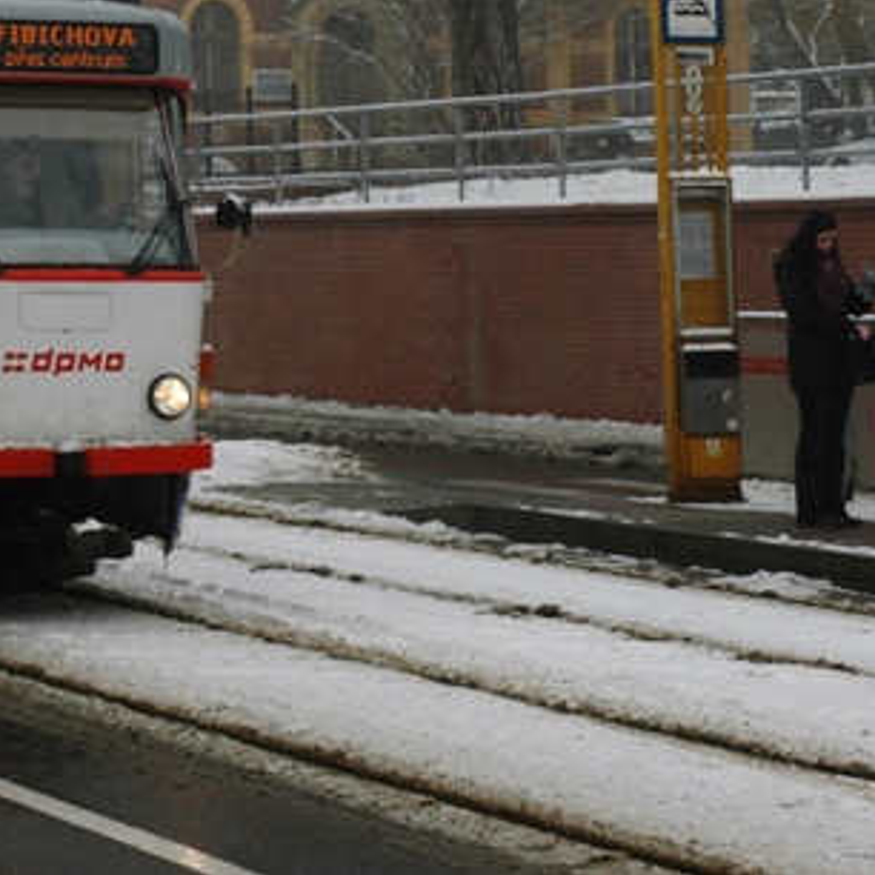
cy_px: 117
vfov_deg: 13.0
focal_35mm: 133
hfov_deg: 12.9
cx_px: -97
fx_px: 3804
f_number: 8
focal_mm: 40
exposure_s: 1/400
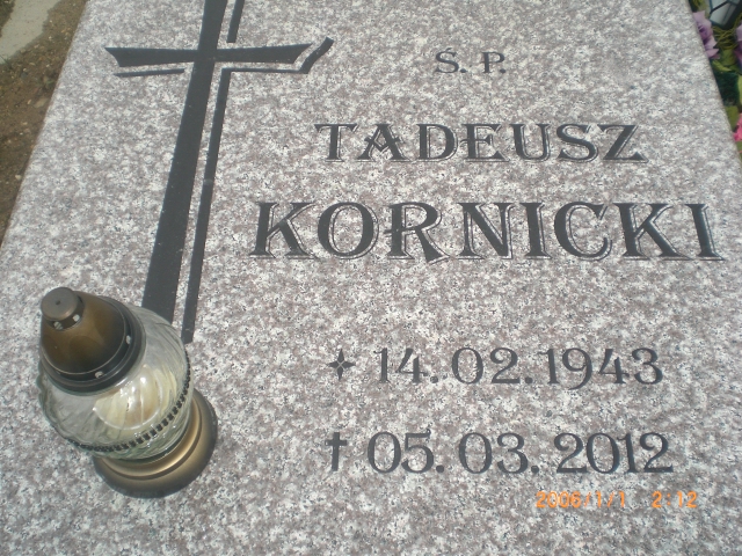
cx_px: 371
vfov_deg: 37.7
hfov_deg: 49.0
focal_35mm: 38
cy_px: 278
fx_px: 815
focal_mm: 6.3
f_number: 3.1
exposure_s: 1/100
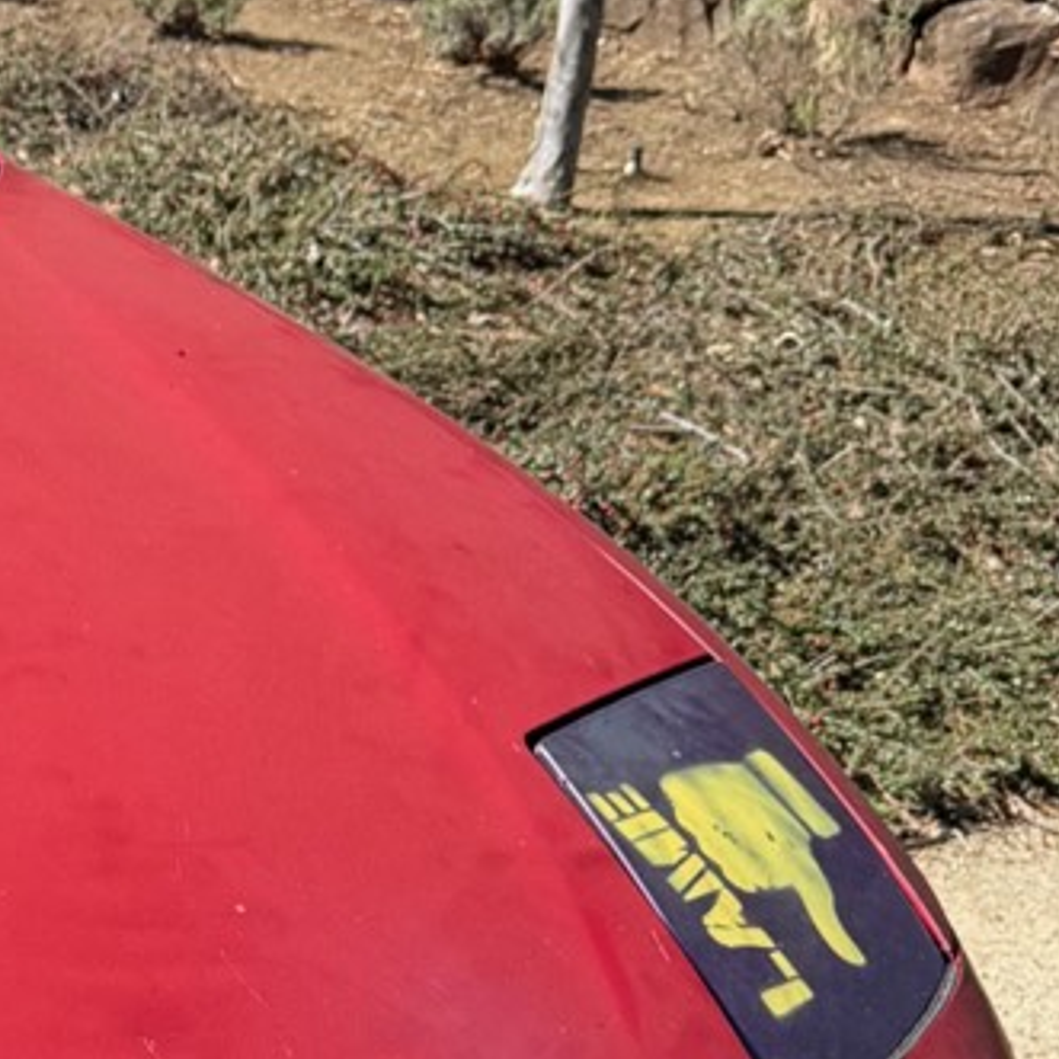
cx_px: -445
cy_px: 755
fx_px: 2838
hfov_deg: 19.0
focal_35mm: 82
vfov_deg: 21.0
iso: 80
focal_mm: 6.76
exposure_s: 1/2611
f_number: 1.78
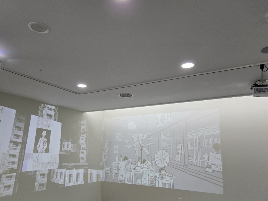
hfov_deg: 63.4
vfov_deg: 49.6
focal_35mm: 28
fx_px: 217
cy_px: 112
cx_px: 124
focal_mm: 5.4
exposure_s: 1/120
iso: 100
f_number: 1.8
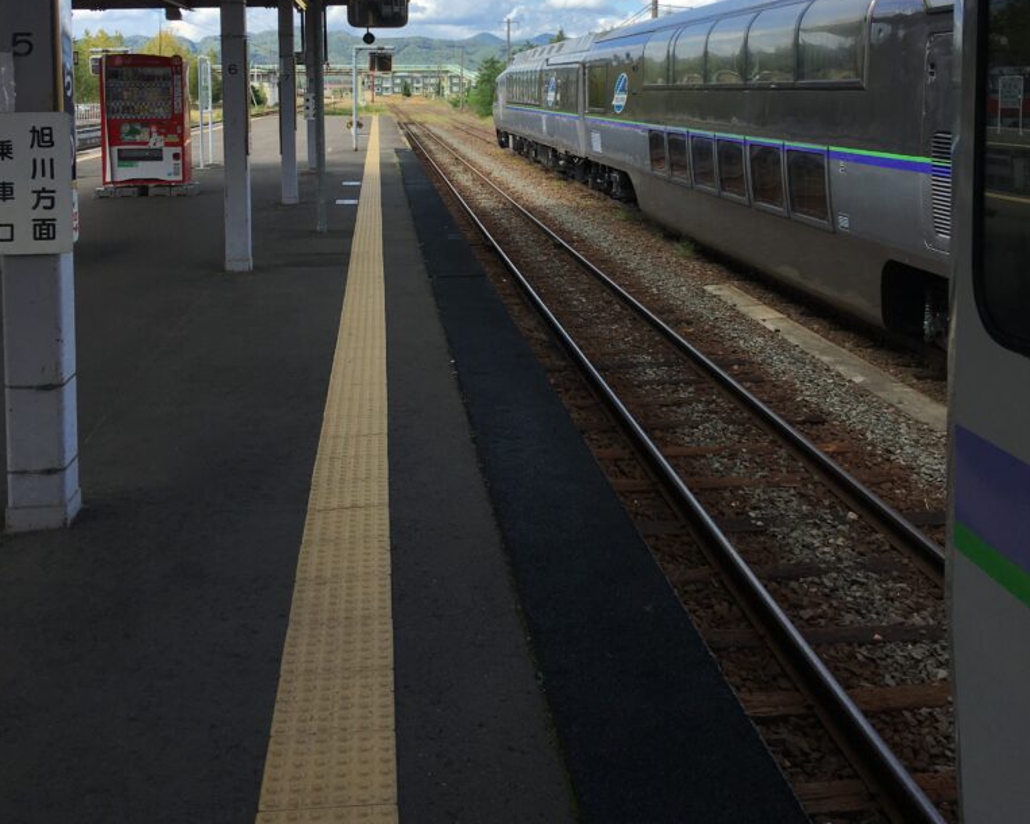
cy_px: 176
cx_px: 513
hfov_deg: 47.9
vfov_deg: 37.8
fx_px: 1158
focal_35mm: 38
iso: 25
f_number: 2.2
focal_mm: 4.15
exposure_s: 1/884
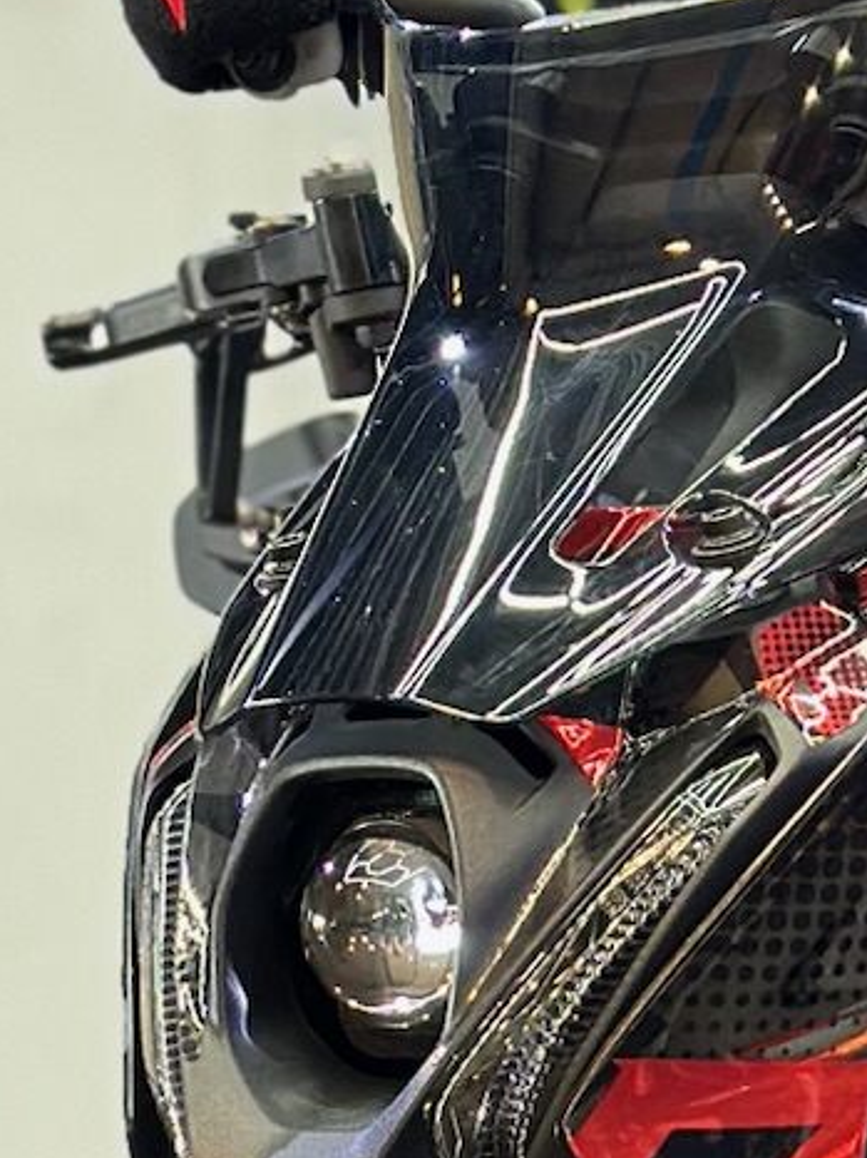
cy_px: 1759
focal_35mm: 211
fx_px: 7053
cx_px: 1307
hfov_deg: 6.9
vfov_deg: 9.1
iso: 200
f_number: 1.78
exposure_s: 1/50
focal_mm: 6.86
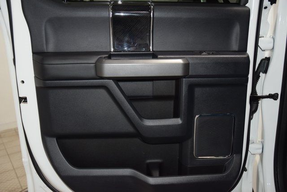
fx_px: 287
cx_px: 144
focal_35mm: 36
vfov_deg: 36.9
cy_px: 96
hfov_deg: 53.1
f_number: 3.8
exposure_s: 1/125
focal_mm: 24
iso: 1400
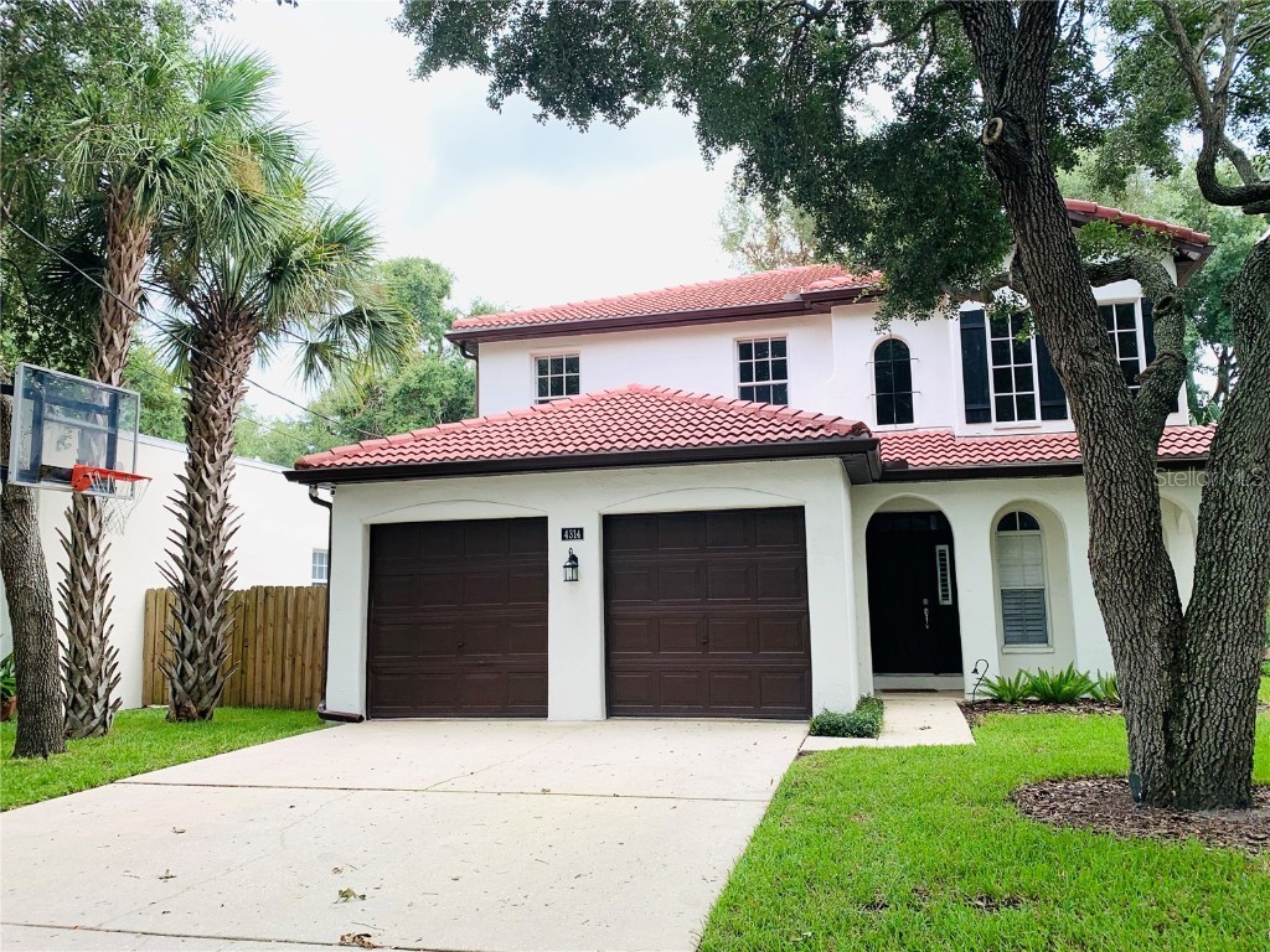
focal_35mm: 26
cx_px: 635
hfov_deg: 67.3
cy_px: 476
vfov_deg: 53.1
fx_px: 954
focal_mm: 4.25
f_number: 1.8
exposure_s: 1/495
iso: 25
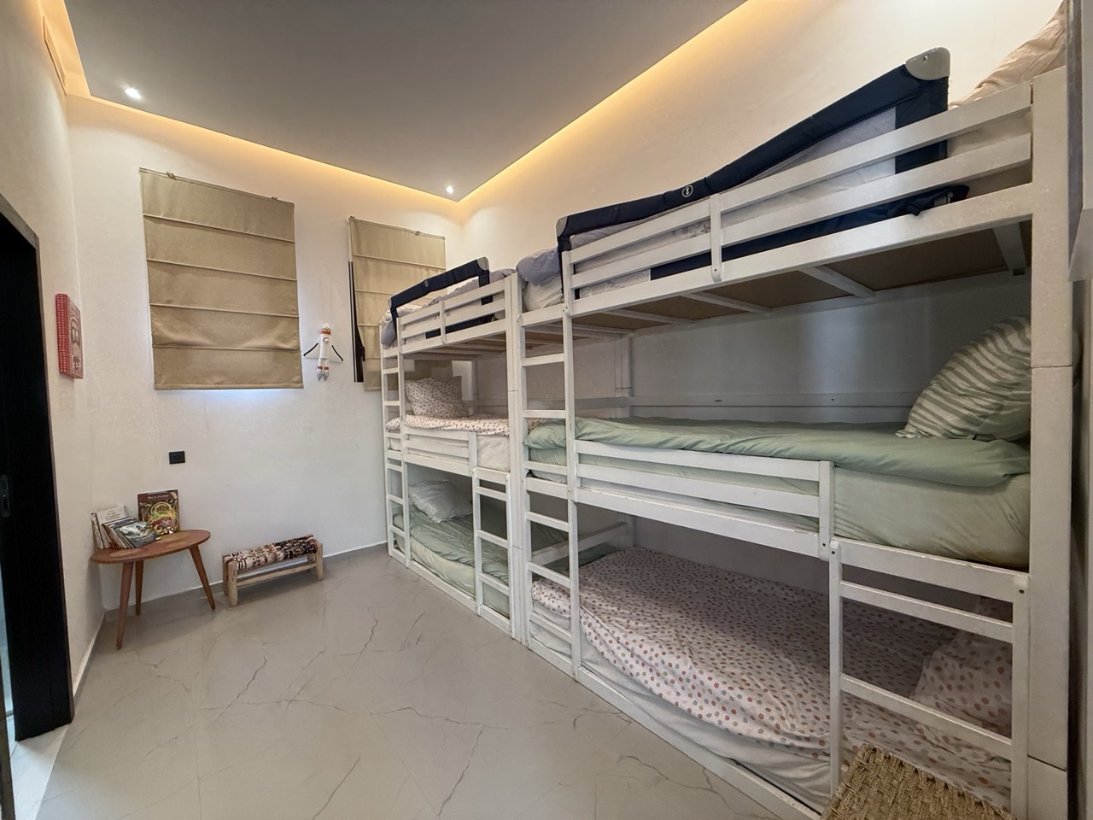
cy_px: 410
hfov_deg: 102.1
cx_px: 546
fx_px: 442
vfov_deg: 85.7
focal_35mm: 14
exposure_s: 1/100
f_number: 2.2
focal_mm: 2.22
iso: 250
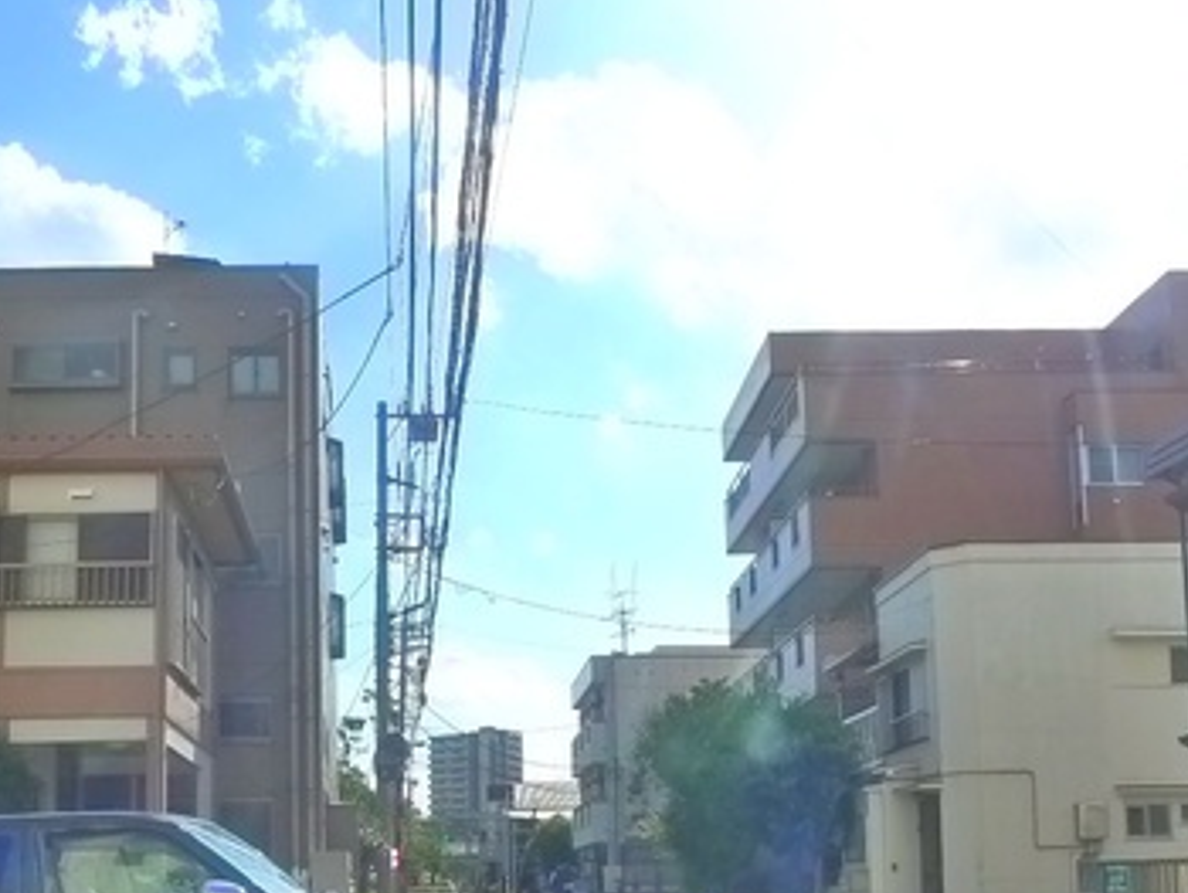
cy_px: 745
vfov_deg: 27.4
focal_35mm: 52
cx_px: 407
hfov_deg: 36.5
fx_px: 1786
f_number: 4
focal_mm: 5.5
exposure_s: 1/800
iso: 400
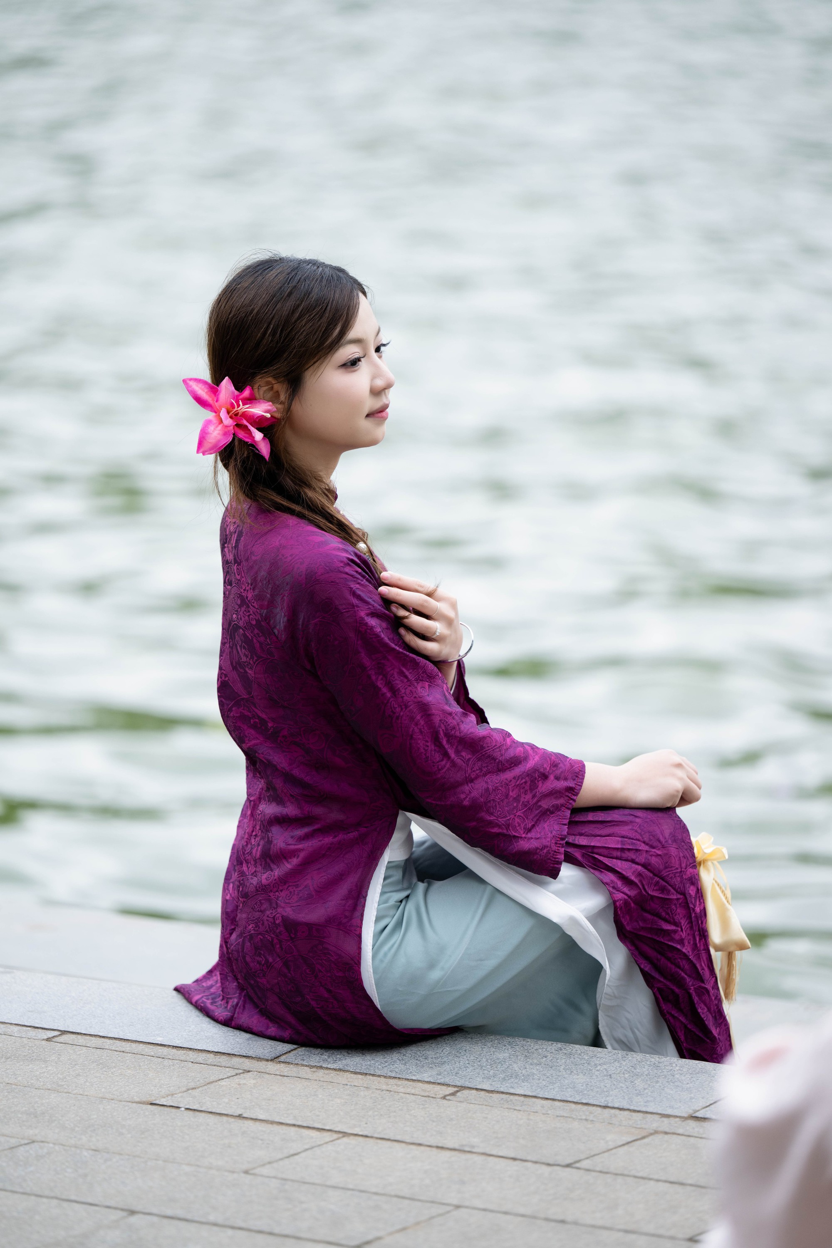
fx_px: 5546
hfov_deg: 8.6
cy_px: 624
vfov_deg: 12.8
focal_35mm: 160
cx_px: 416
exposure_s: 1/250
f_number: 2.8
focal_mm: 160
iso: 320
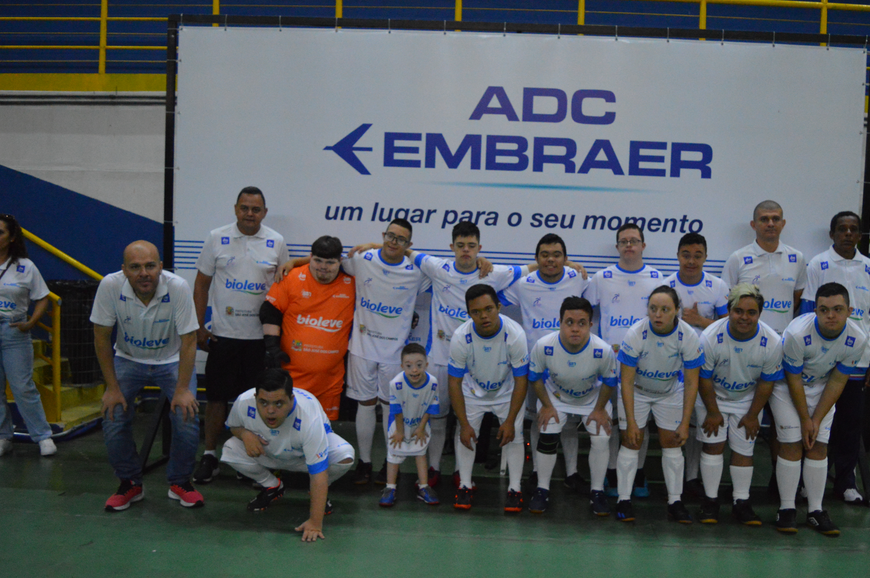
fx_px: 797
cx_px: 501
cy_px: 323
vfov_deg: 39.8
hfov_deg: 57.0
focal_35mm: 33
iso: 3200
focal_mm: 18
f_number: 3.5
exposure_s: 1/400
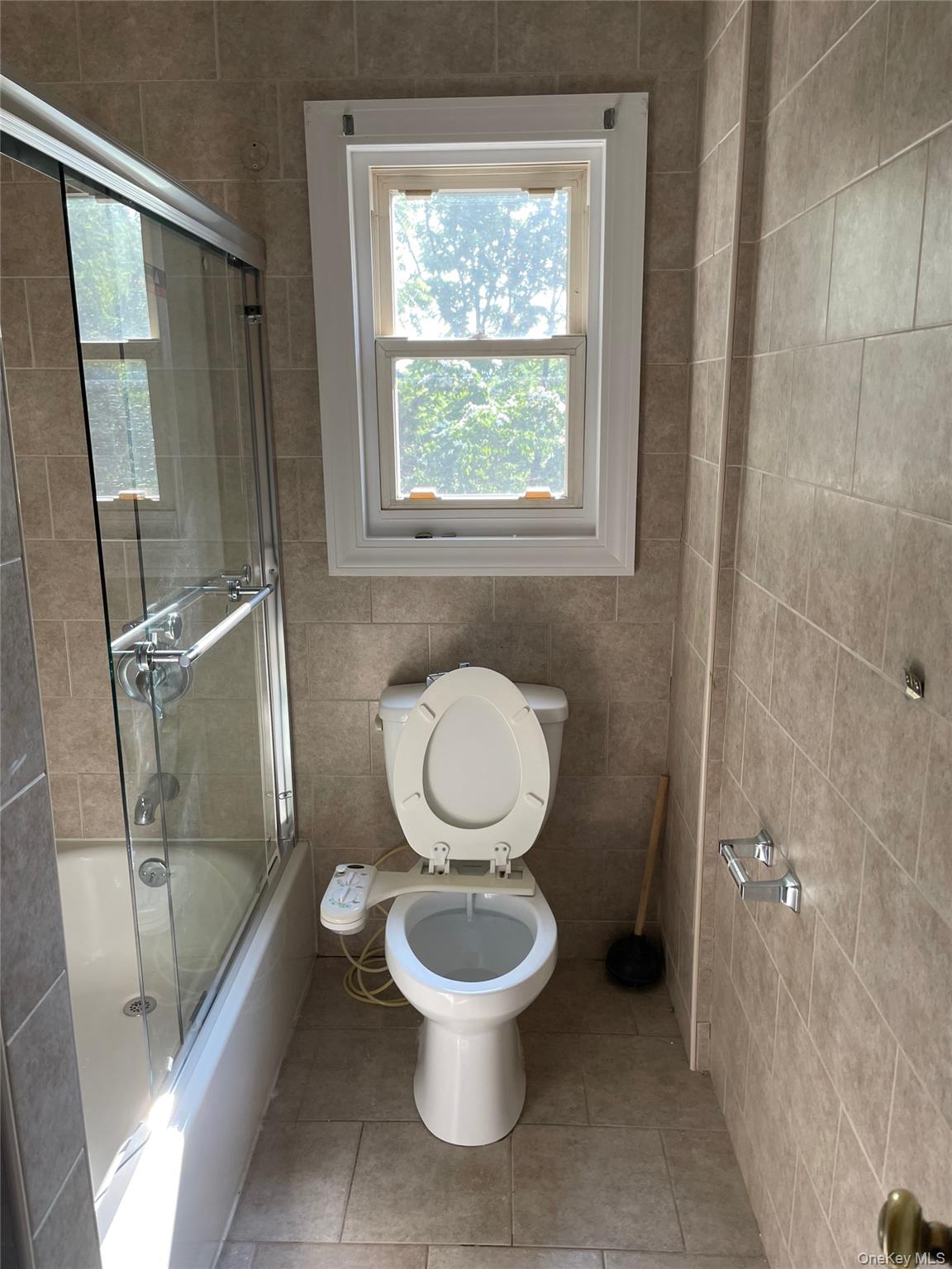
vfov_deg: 67.3
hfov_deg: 53.1
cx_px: 476
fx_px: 953
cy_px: 634
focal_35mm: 26
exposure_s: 1/121
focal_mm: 4.2
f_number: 1.6
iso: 50
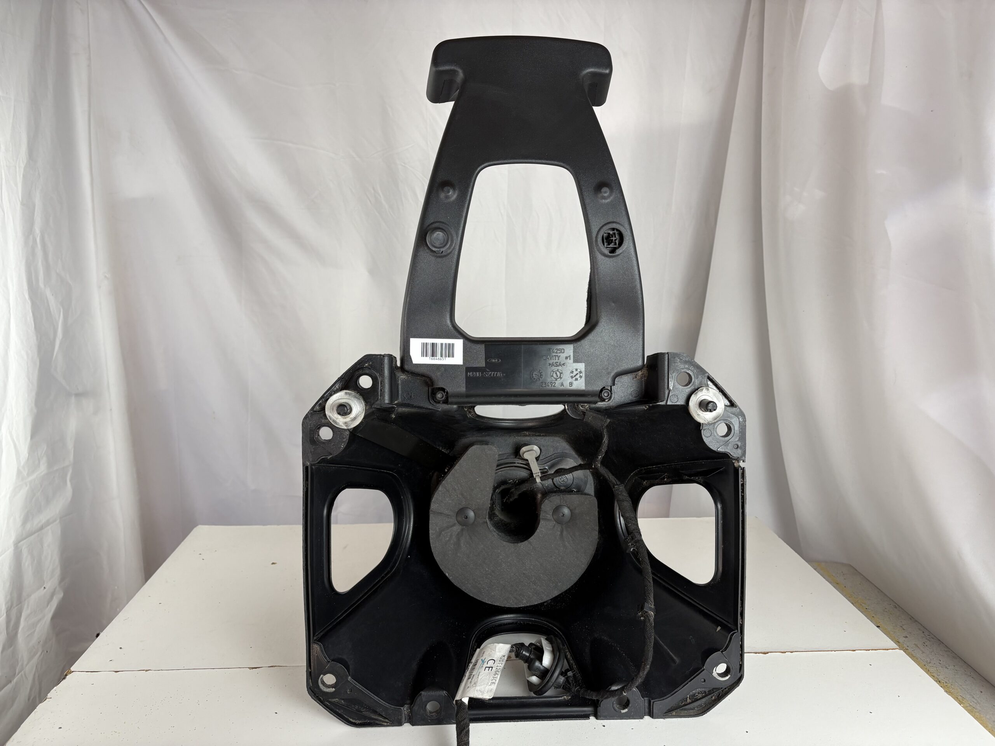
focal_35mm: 26
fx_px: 747
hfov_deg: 67.3
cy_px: 373
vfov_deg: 53.1
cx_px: 498
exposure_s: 1/120
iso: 80
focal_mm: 5.96
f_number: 1.6
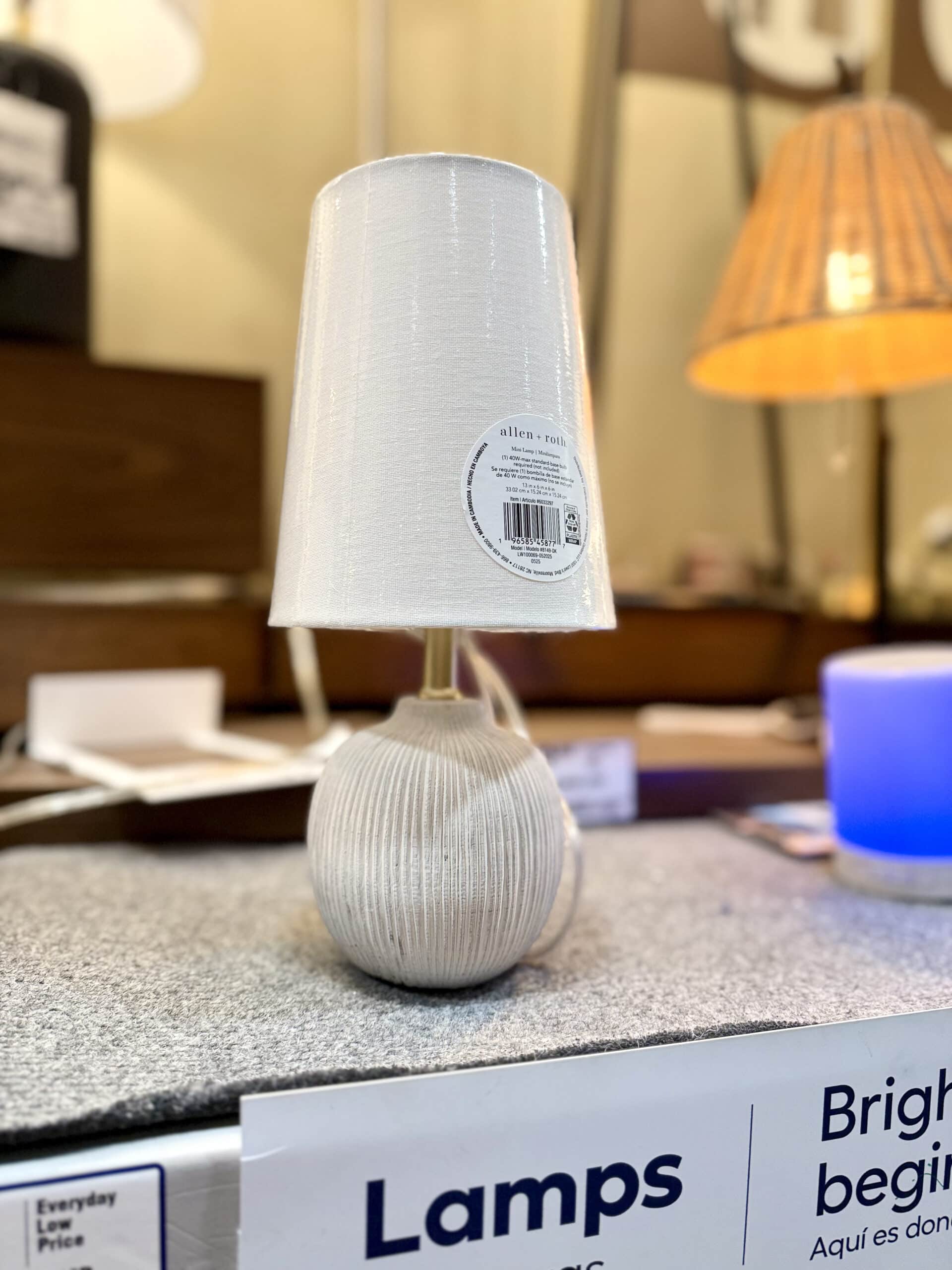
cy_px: 635
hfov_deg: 56.8
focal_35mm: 24
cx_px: 476
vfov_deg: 71.6
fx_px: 880
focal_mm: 6.76
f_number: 1.78
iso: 200
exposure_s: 1/120
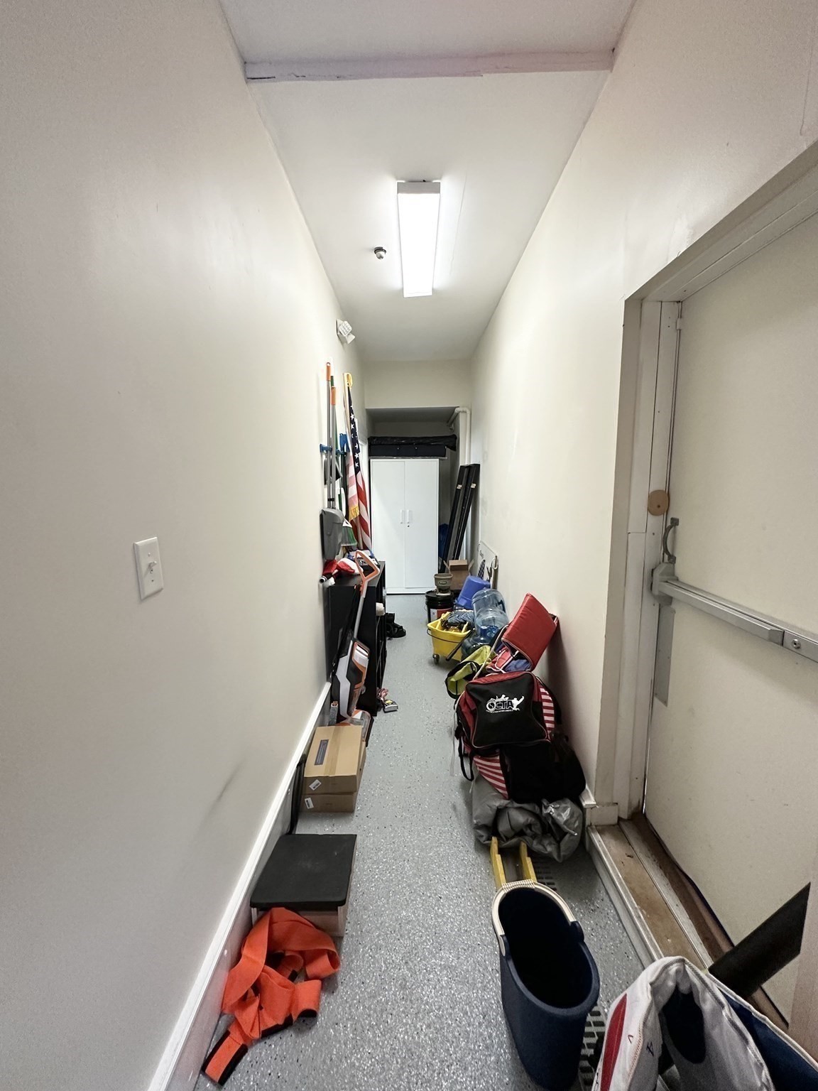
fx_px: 441
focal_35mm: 14
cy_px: 546
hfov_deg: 85.7
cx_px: 409
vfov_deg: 102.1
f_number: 2.2
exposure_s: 1/60
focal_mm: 2.22
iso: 320
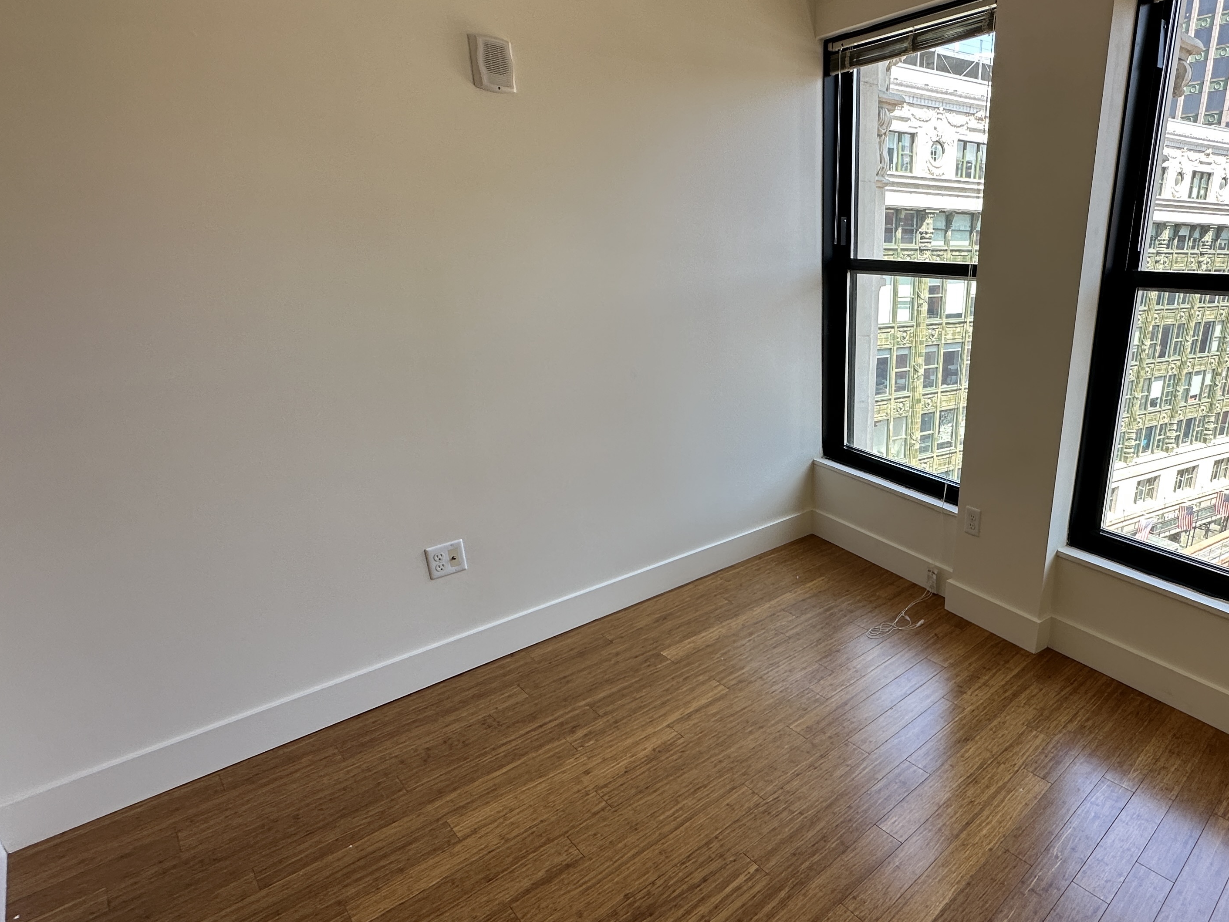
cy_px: 494
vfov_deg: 65.9
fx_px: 710
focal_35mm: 20
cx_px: 838
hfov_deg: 78.6
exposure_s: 1/152
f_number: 2.2
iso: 40
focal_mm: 2.22
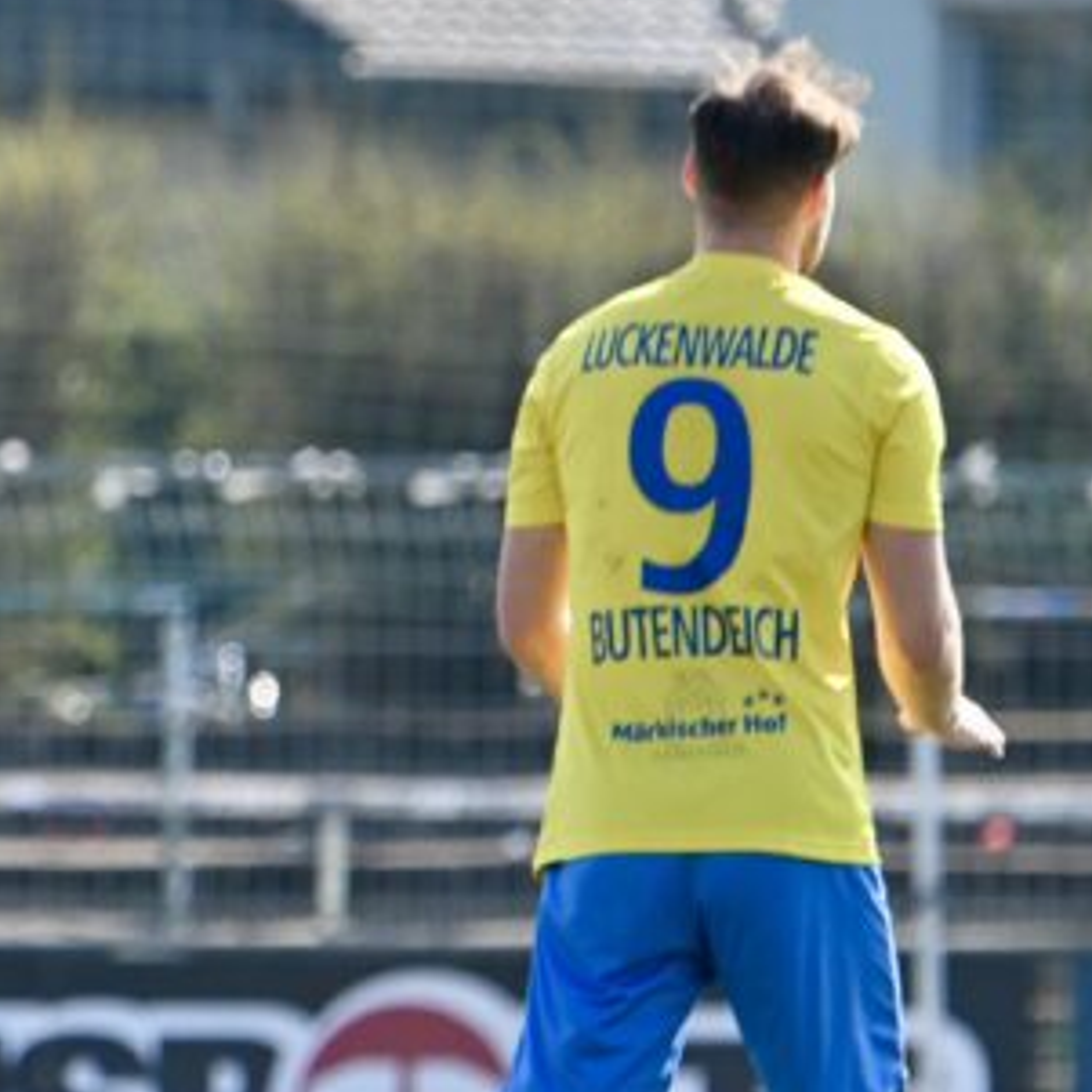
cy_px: 949
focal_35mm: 810
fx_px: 28909
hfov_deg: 2.2
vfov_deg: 2.2
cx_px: -359
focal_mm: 280
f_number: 5.6
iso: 280
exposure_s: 1/1250
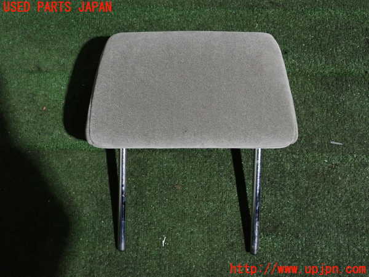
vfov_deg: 37.7
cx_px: 184
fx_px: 405
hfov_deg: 49.0
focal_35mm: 38
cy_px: 138
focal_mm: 6.83
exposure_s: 1/25
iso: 800
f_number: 2.7
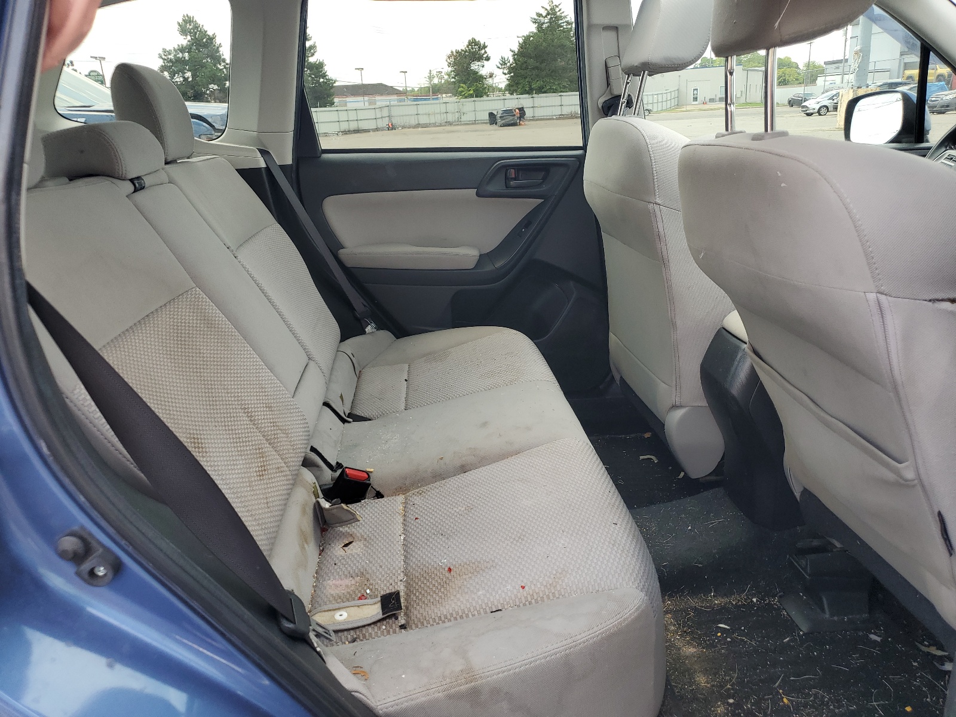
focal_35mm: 26
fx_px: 718
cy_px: 358
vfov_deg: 53.1
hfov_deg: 67.3
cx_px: 478
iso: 50
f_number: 1.5
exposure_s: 1/333
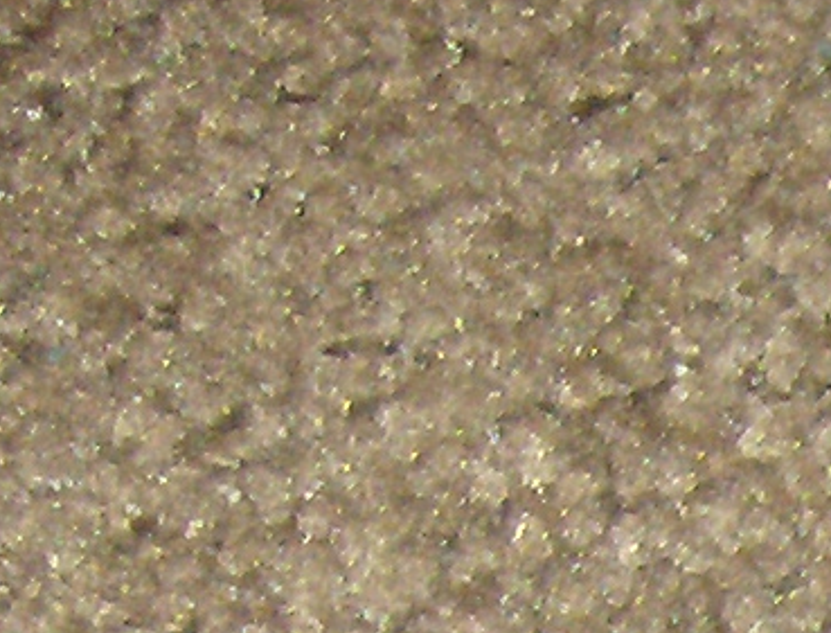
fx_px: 6590
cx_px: 2205
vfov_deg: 5.1
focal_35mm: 273
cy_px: 2108
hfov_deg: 6.7
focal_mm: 6
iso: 200
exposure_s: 1/60
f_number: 2.8
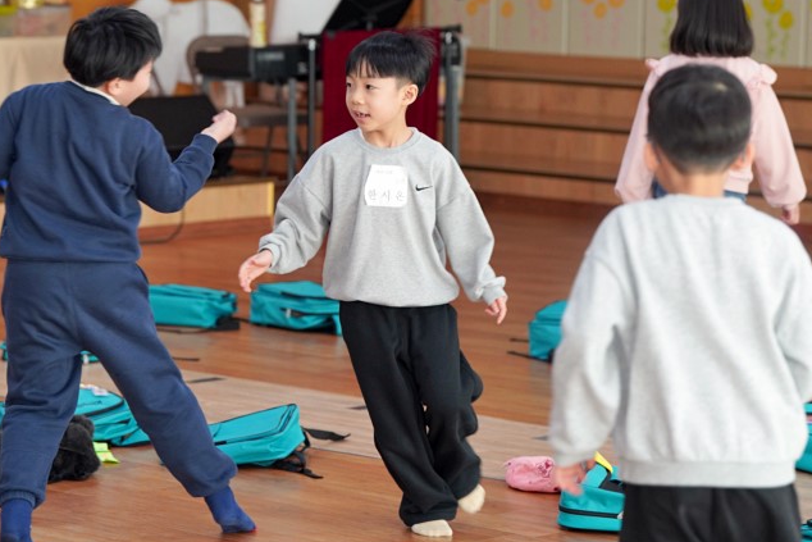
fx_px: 3587
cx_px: 343
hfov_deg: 12.9
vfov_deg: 8.6
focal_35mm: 159
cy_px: 179
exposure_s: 1/160
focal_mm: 112
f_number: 4
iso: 1250
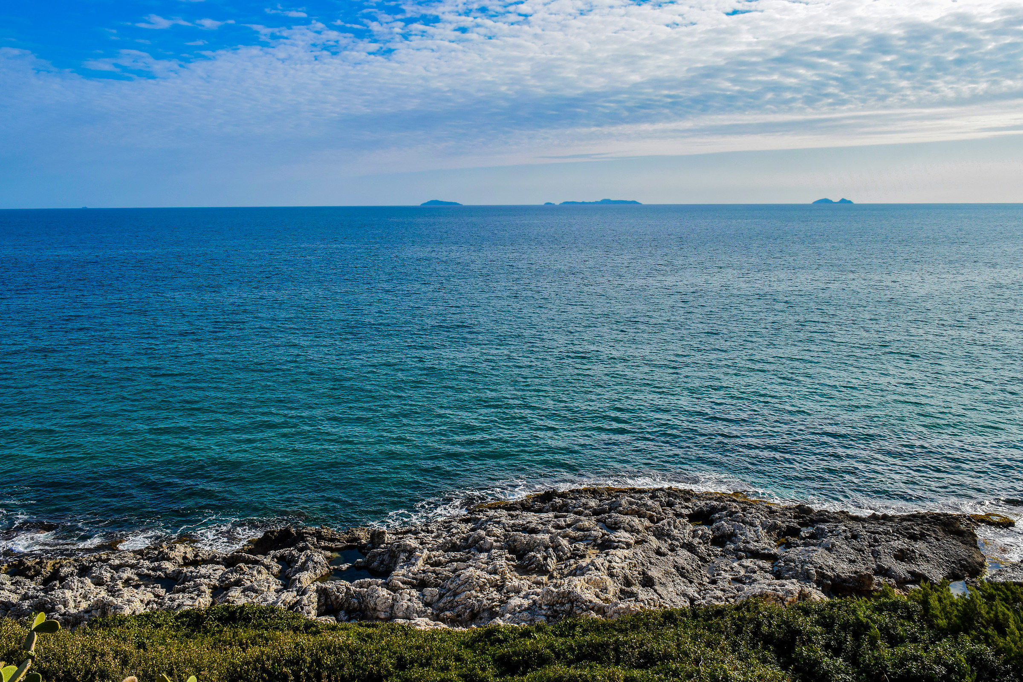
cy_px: 341
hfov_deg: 67.4
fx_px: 767
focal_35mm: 27
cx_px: 512
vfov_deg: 47.9
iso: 200
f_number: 10
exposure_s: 1/400
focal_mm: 18
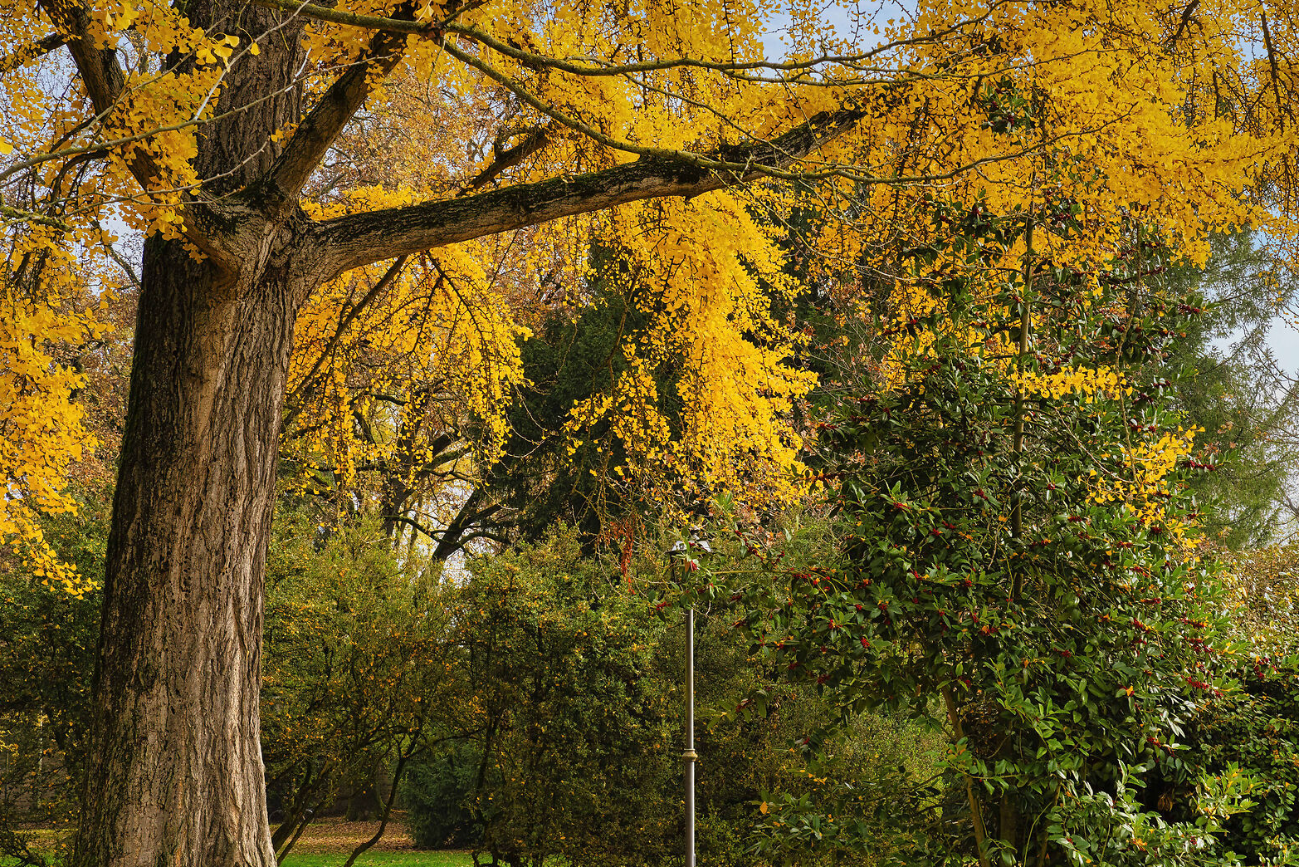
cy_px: 407
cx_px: 833
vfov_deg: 19.7
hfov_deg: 29.1
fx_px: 2490
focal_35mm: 69
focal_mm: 45
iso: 400
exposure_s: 1/200
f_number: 10
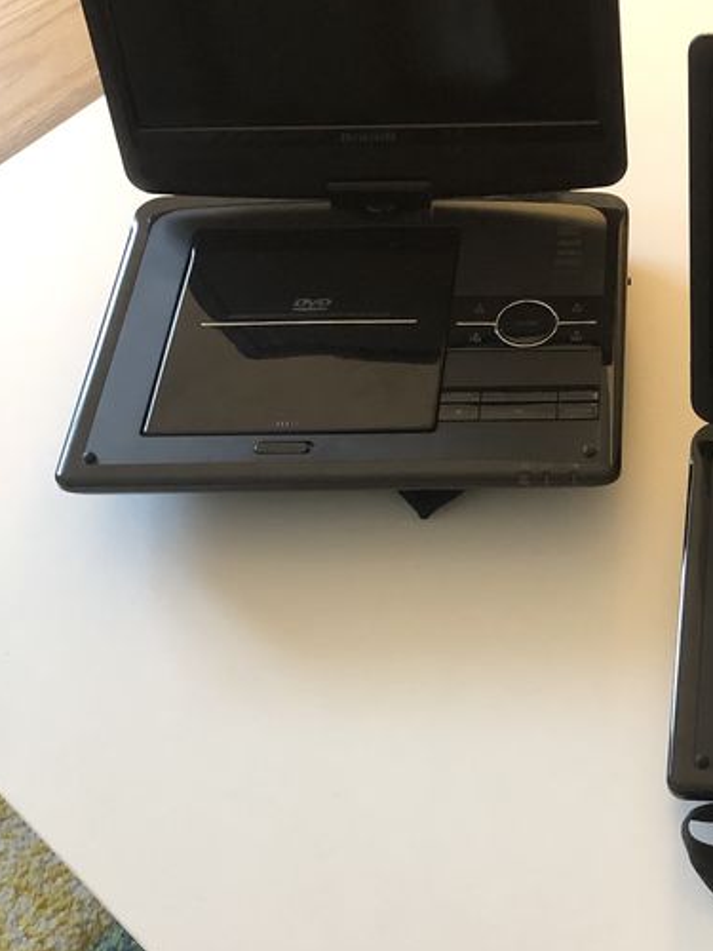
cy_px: 445
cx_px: 707
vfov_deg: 34.3
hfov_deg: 24.9
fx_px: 1538
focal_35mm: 56
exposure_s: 1/12
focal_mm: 3.99
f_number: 1.8
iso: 100
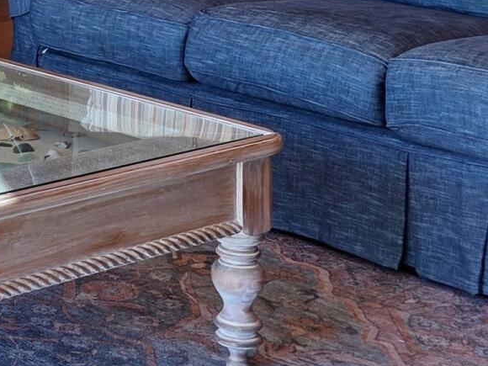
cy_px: -282
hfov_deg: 15.3
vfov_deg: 11.6
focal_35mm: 119
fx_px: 1678
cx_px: -241
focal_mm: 6.3
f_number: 1.7
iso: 32
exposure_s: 1/120
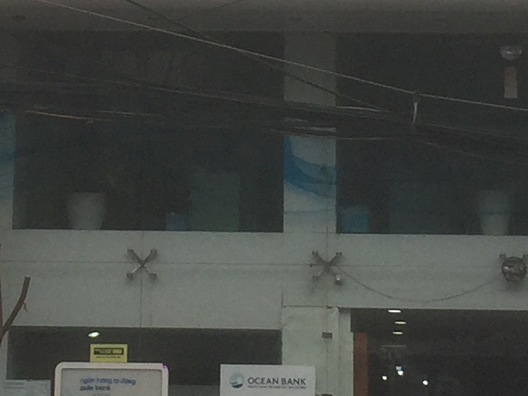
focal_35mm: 152
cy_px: -160
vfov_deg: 9.5
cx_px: 246
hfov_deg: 13.0
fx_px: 2318
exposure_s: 1/760
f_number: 2.2
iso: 32
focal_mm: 4.15
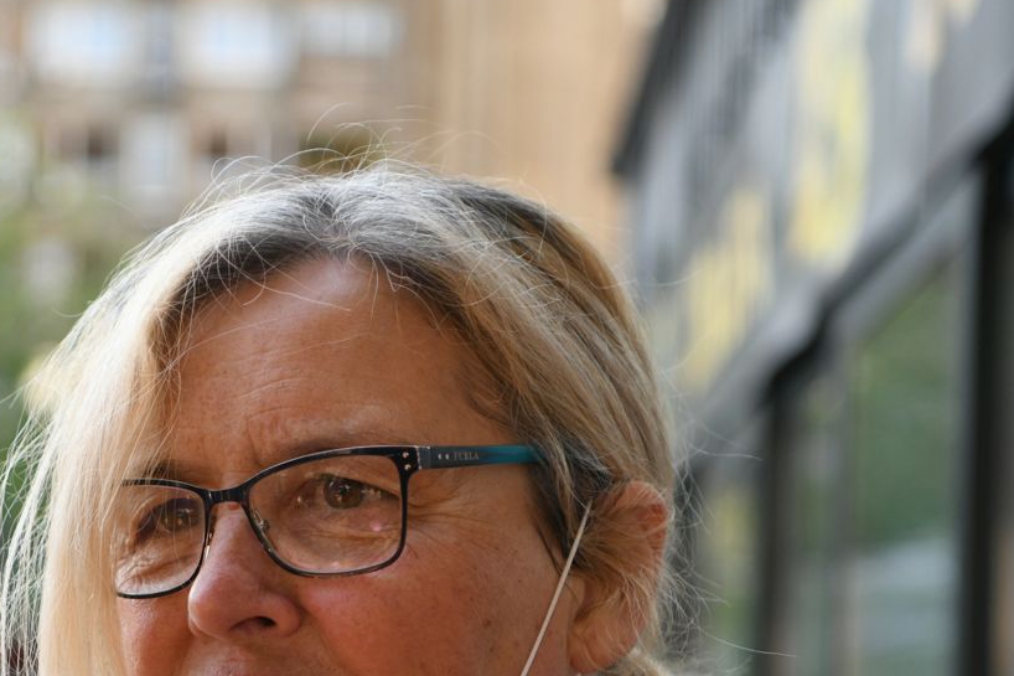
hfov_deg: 18.5
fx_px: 3098
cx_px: 231
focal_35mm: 110
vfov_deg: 12.3
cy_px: 730
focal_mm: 45
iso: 320
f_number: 2.8
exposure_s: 1/800
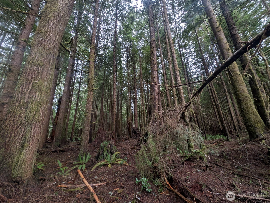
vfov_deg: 94.6
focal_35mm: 12
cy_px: 102
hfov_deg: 110.5
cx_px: 135
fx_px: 94
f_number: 1.95
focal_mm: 2.23
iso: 159
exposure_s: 1/28.3
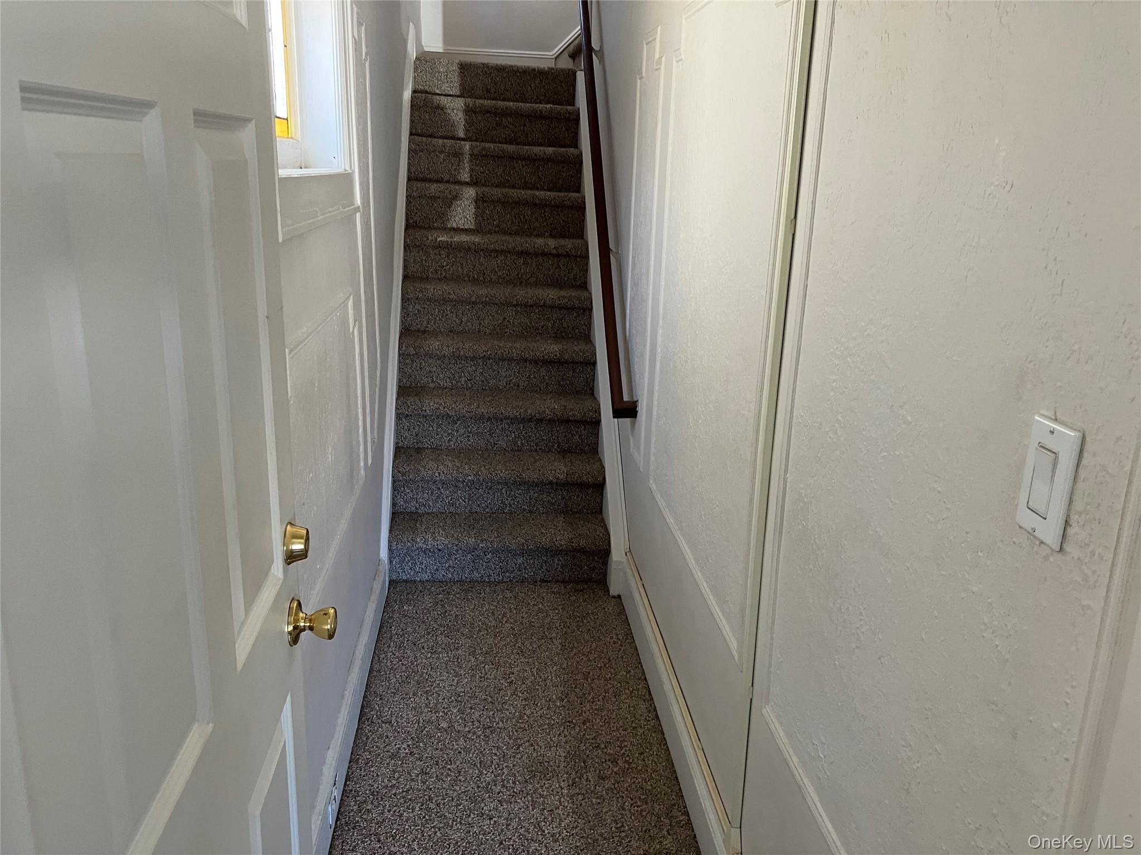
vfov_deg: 49.7
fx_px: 923
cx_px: 570
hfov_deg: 63.4
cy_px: 428
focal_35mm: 28
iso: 125
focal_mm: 3.99
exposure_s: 1/60
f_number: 1.8
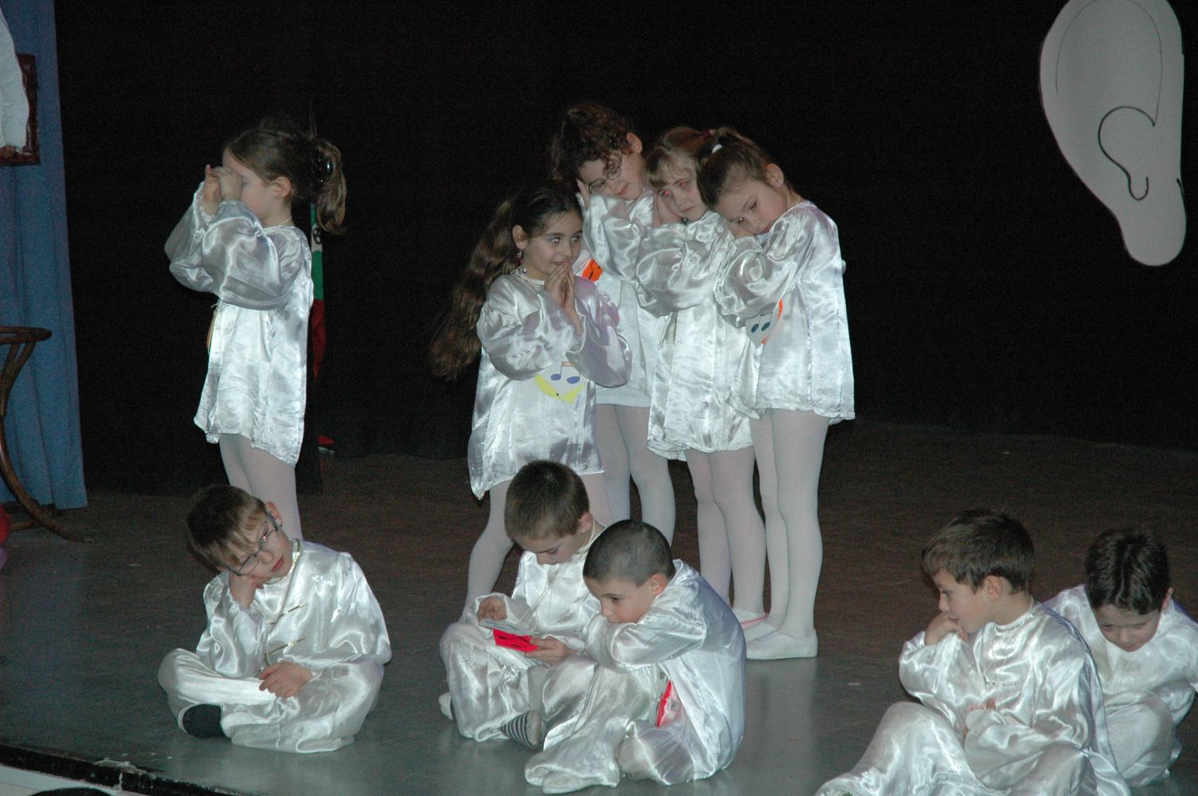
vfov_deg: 13.0
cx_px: 599
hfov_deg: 19.5
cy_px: 398
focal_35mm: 105
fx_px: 3491
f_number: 5
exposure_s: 1/60
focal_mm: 70
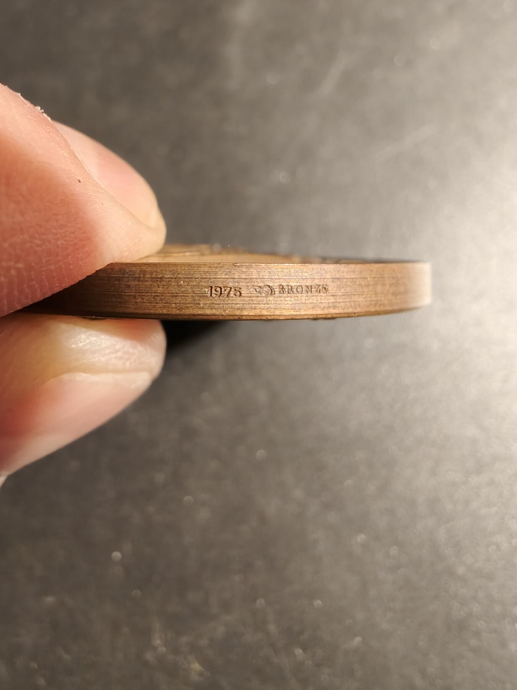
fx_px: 458
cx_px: 258
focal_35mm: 23
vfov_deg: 73.9
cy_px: 345
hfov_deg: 58.9
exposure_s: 1/50
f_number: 2
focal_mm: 2.32
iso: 250
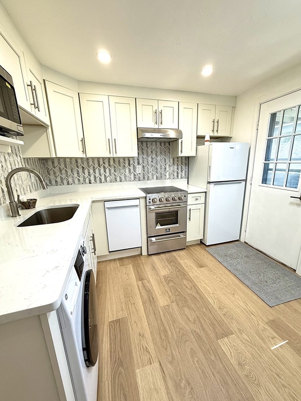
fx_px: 174
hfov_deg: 81.7
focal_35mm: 15
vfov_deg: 98.1
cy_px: 206
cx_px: 158
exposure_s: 1/120
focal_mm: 2.22
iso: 100
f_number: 2.2
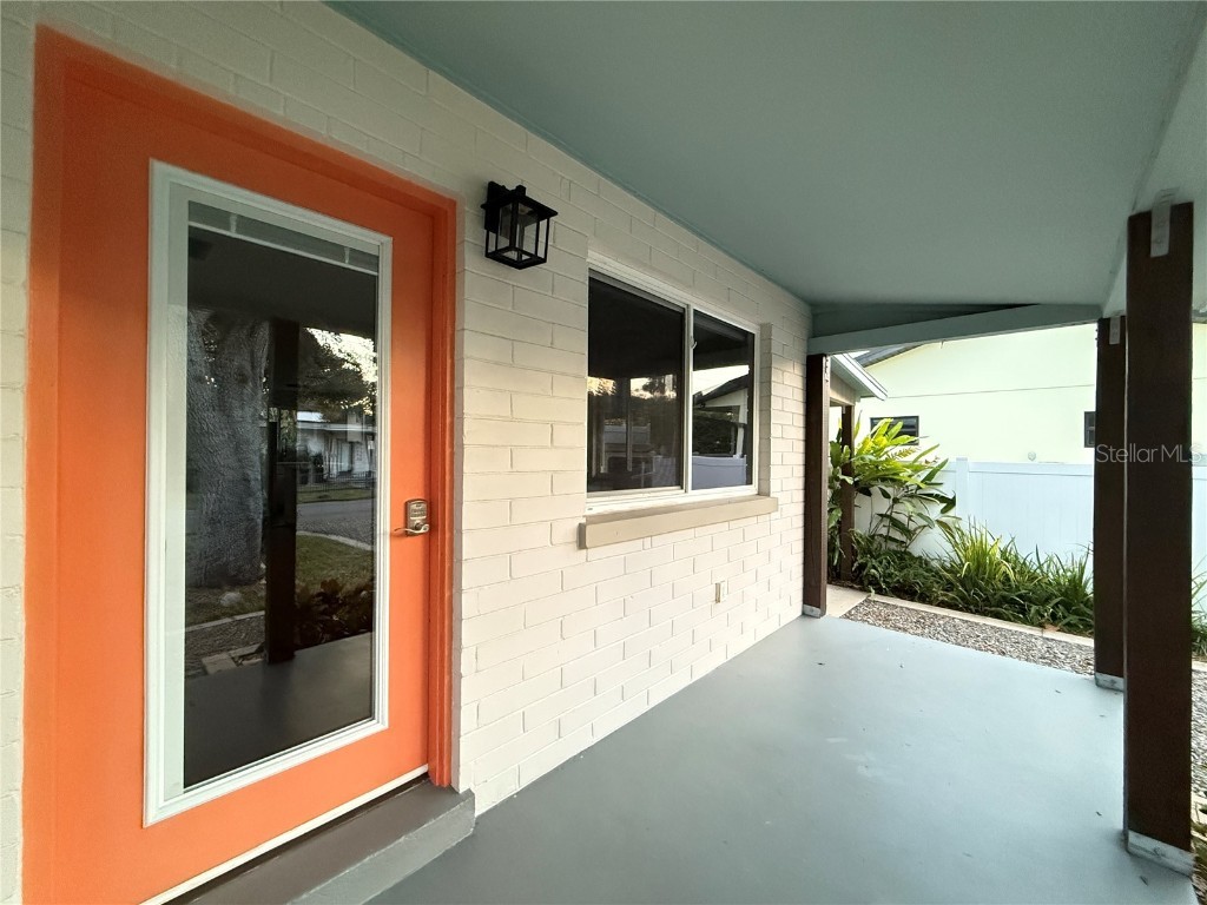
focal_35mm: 14
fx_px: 488
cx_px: 604
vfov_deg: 85.7
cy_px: 452
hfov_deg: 102.1
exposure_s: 1/60
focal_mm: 2.22
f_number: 2.2
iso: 800
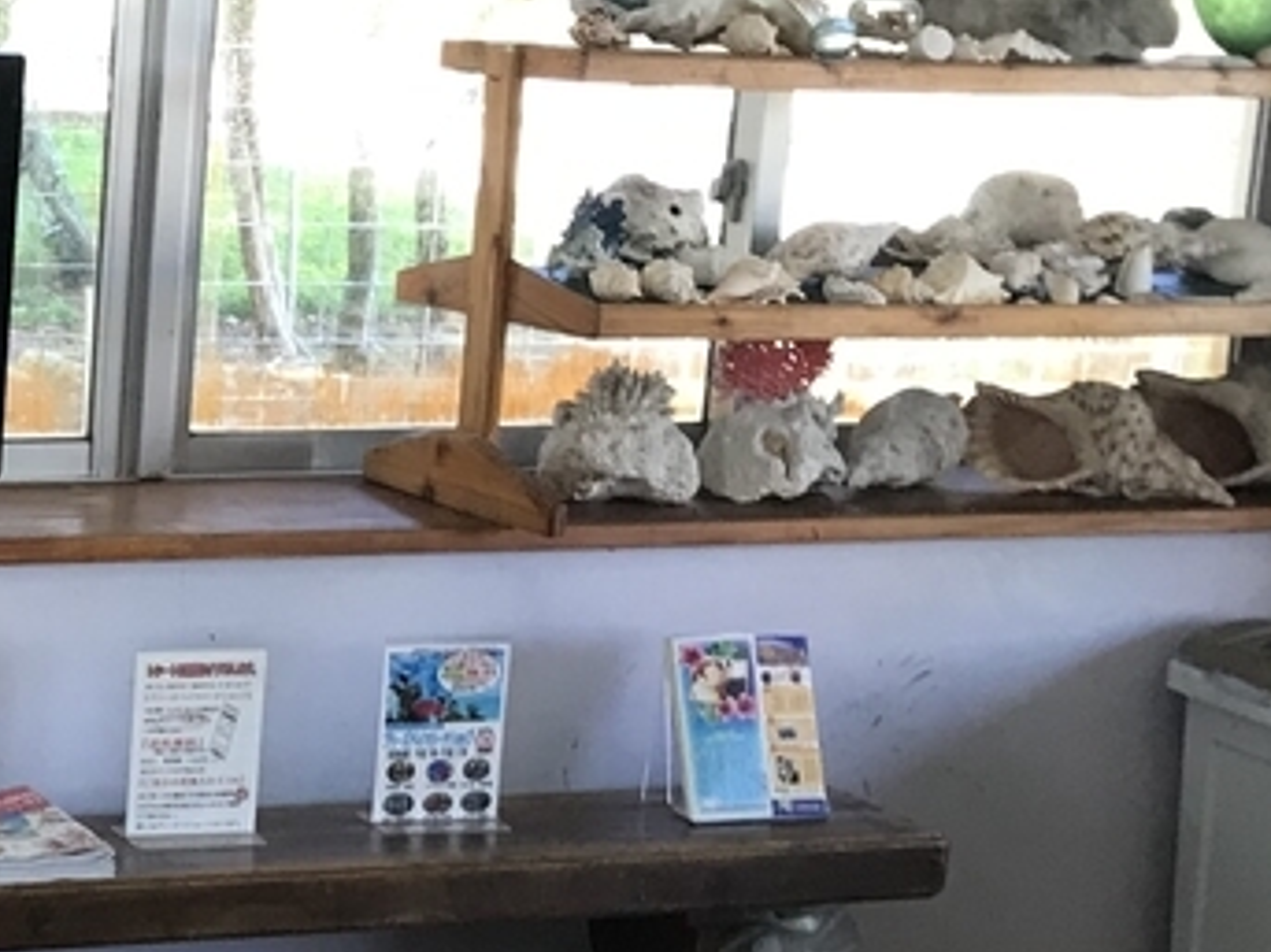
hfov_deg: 18.8
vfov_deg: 15.0
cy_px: 700
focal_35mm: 98
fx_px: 3597
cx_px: -304
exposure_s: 1/40
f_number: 1.8
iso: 25
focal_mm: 3.99
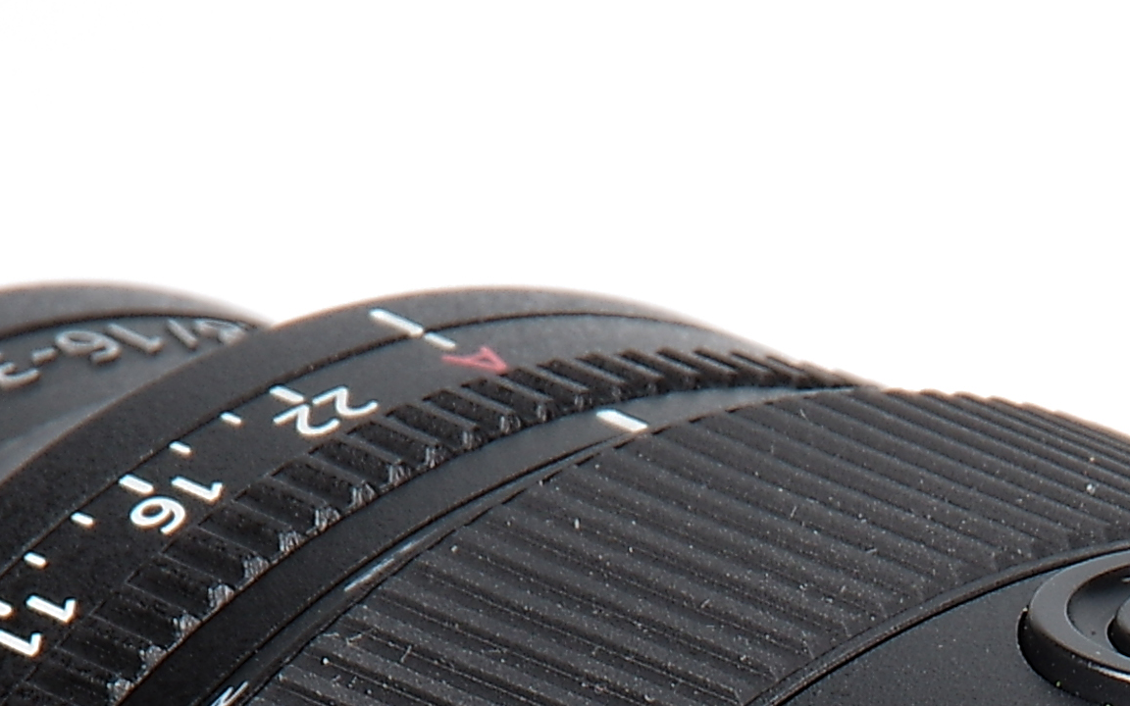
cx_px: 1388
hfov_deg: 2.6
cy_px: 1657
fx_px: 24575
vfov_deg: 1.6
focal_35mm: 798
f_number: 16
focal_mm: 100
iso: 100
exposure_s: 1/4
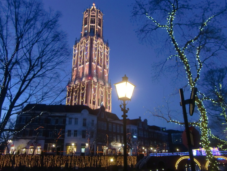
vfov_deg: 49.7
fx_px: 184
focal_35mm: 28
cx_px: 114
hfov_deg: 63.4
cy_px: 86
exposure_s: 1/20
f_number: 2.6
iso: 400
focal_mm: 4.9
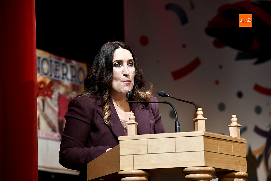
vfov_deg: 7.6
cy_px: 90
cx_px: 136
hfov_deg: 11.4
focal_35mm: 180
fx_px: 1355
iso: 1600
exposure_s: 1/125
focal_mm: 180
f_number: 5.6
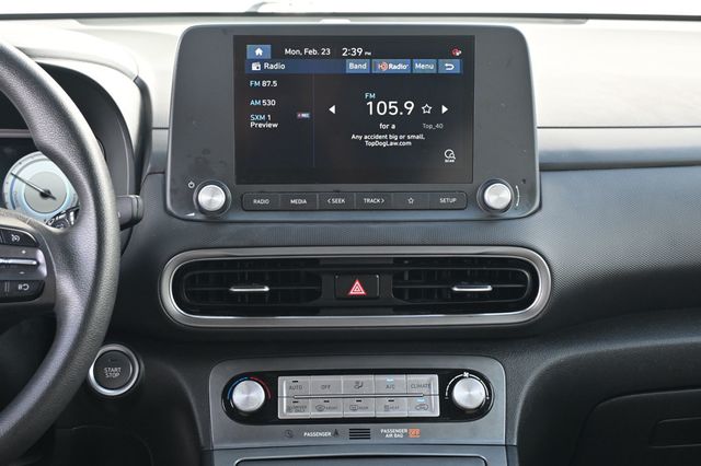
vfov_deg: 23.2
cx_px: 350
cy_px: 233
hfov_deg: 34.2
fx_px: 1138
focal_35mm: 58
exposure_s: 1/125
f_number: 5.6
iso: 800
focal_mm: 39
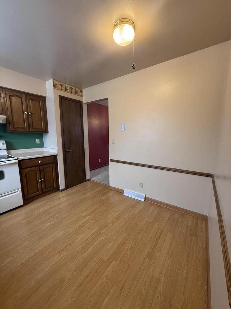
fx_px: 125
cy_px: 154
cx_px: 116
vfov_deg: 102.1
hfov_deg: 85.7
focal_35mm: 14
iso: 250
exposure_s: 1/60
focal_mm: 2.22
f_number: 2.2
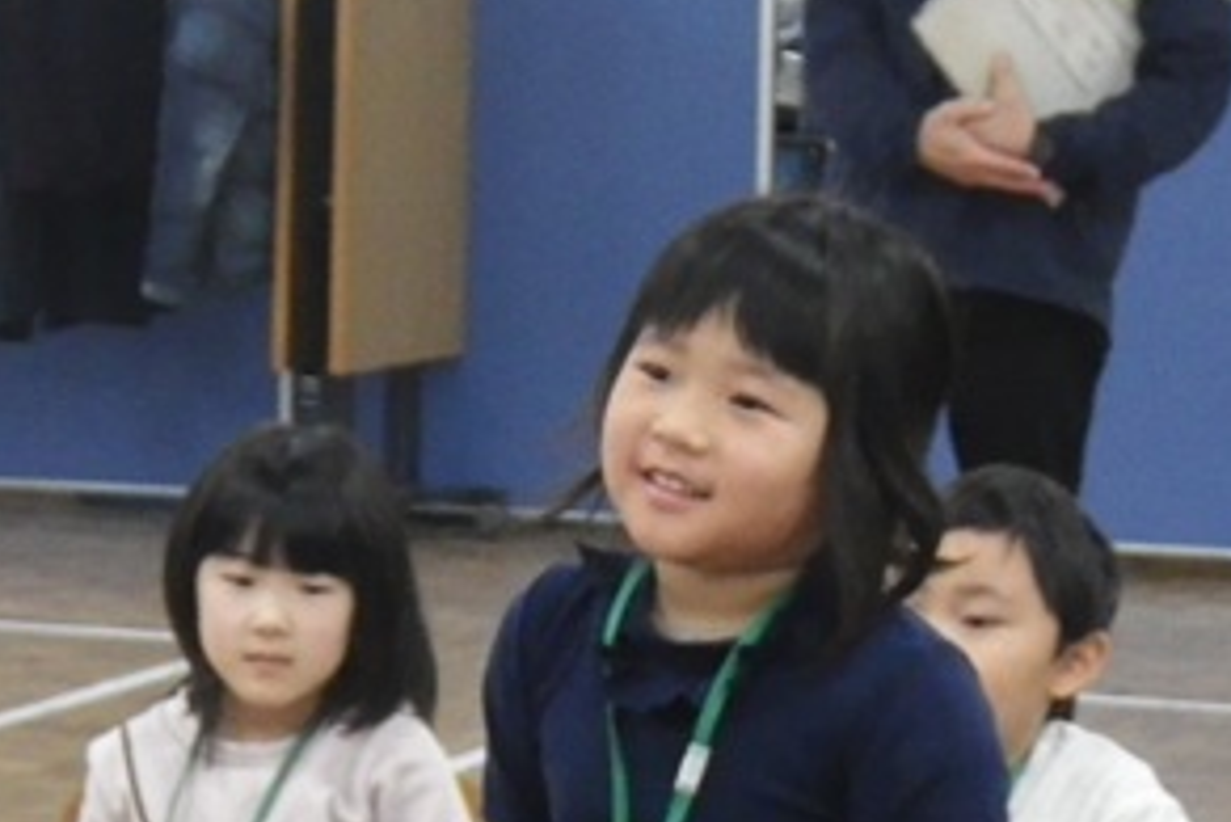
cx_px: 691
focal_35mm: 201
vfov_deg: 6.8
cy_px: 784
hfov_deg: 10.2
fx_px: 6876
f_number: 5
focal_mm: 16.7
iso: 800
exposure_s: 1/80
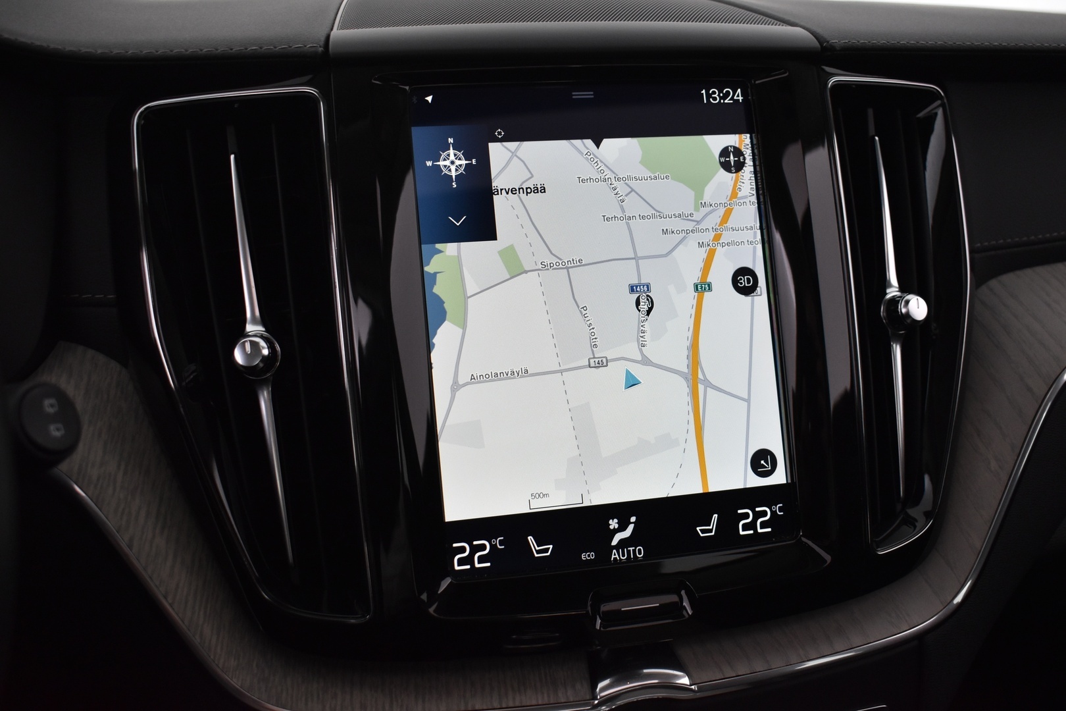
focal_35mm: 38
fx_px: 1110
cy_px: 356
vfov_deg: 35.5
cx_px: 533
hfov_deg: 51.3
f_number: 4
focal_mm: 25
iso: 1250
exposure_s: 1/40
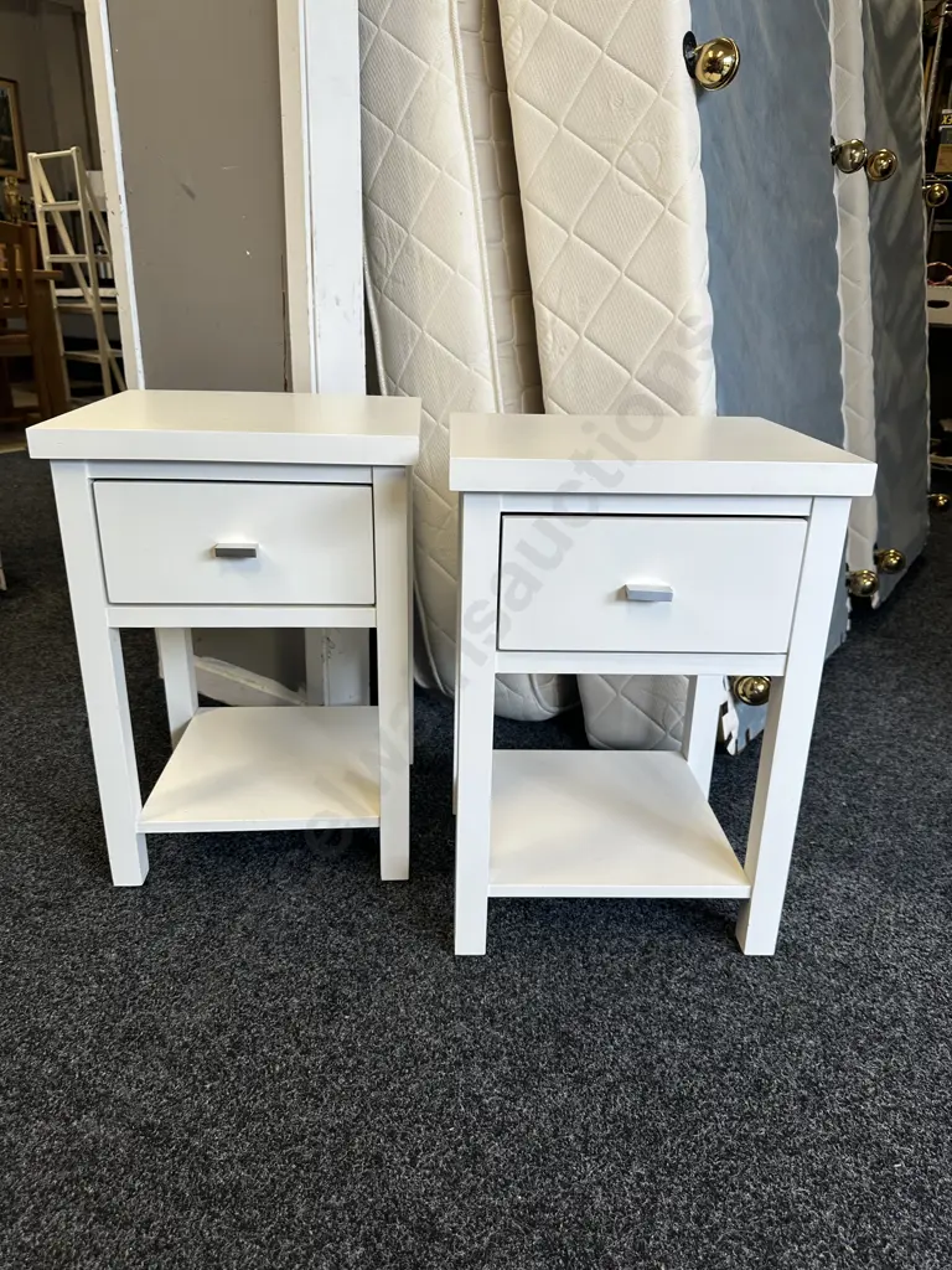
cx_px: 476
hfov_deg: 56.8
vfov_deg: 71.6
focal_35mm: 24
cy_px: 635
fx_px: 880
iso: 64
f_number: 1.78
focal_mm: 6.86
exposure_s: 1/113
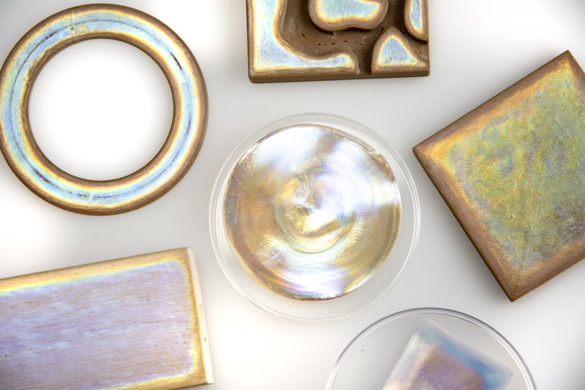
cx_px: 292
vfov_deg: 11.4
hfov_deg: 17.1
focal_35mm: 120
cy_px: 195
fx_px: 1950
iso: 100
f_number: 5
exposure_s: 1/400
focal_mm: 80
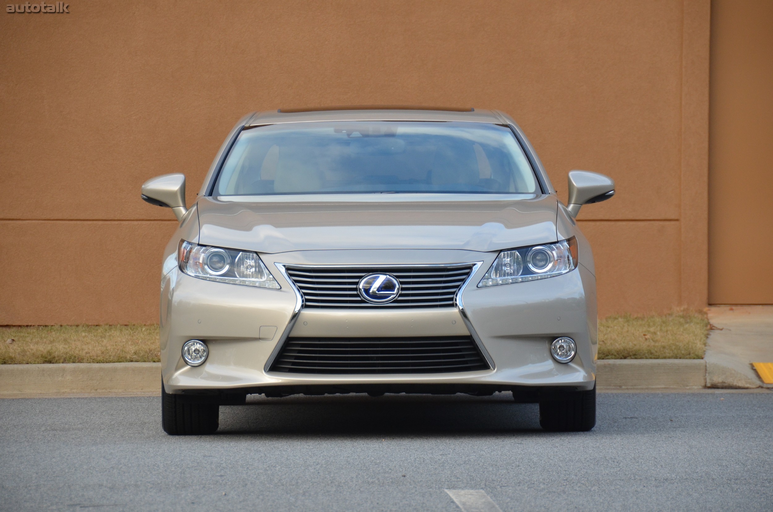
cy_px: 256
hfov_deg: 11.4
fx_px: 3857
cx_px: 386
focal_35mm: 180
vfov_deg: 7.6
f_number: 5.3
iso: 800
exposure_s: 1/640
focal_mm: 120
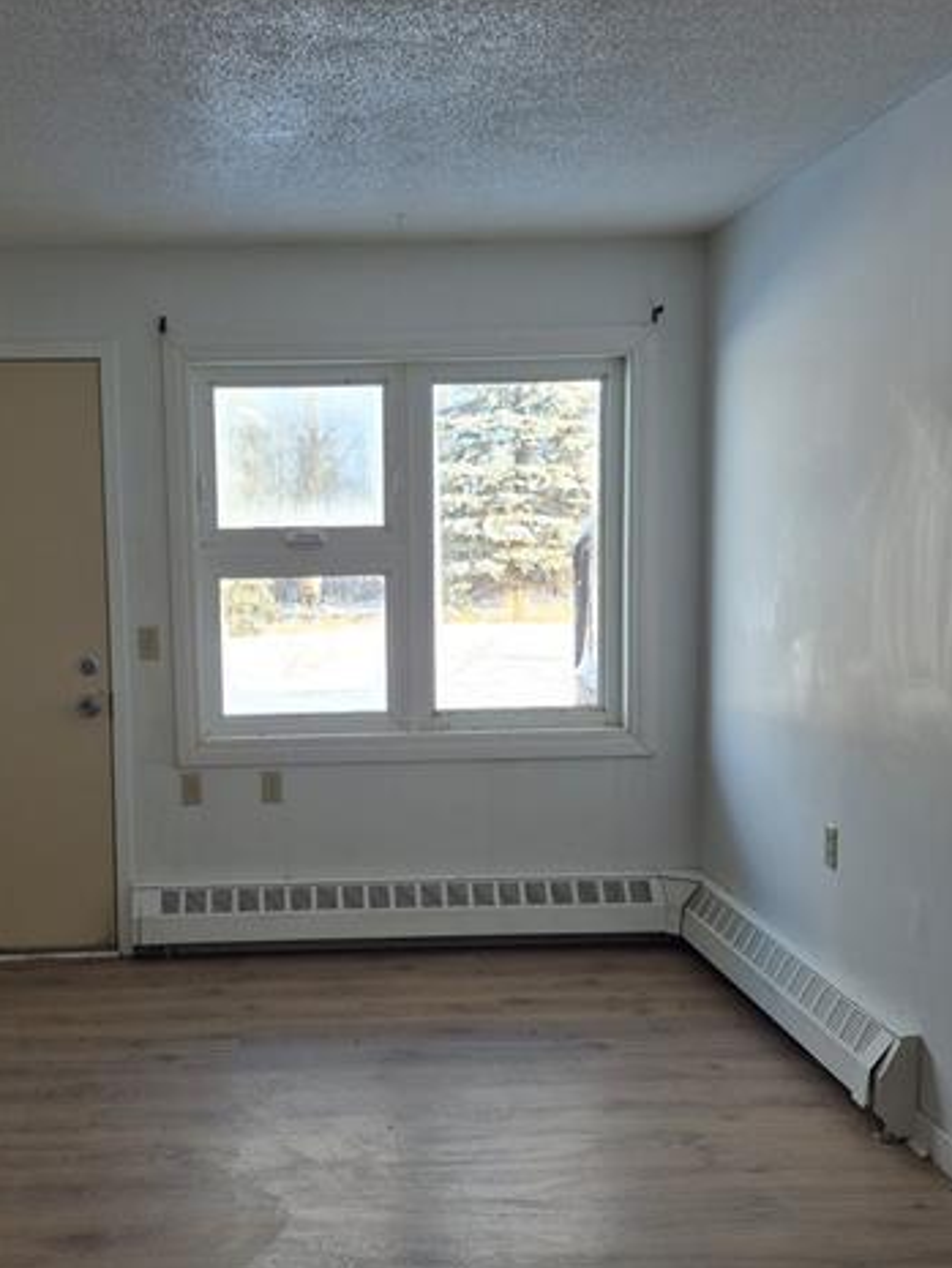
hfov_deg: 37.3
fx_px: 1393
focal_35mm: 38
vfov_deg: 48.9
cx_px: 319
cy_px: 668
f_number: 1.8
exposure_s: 1/180
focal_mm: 5.4
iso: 32
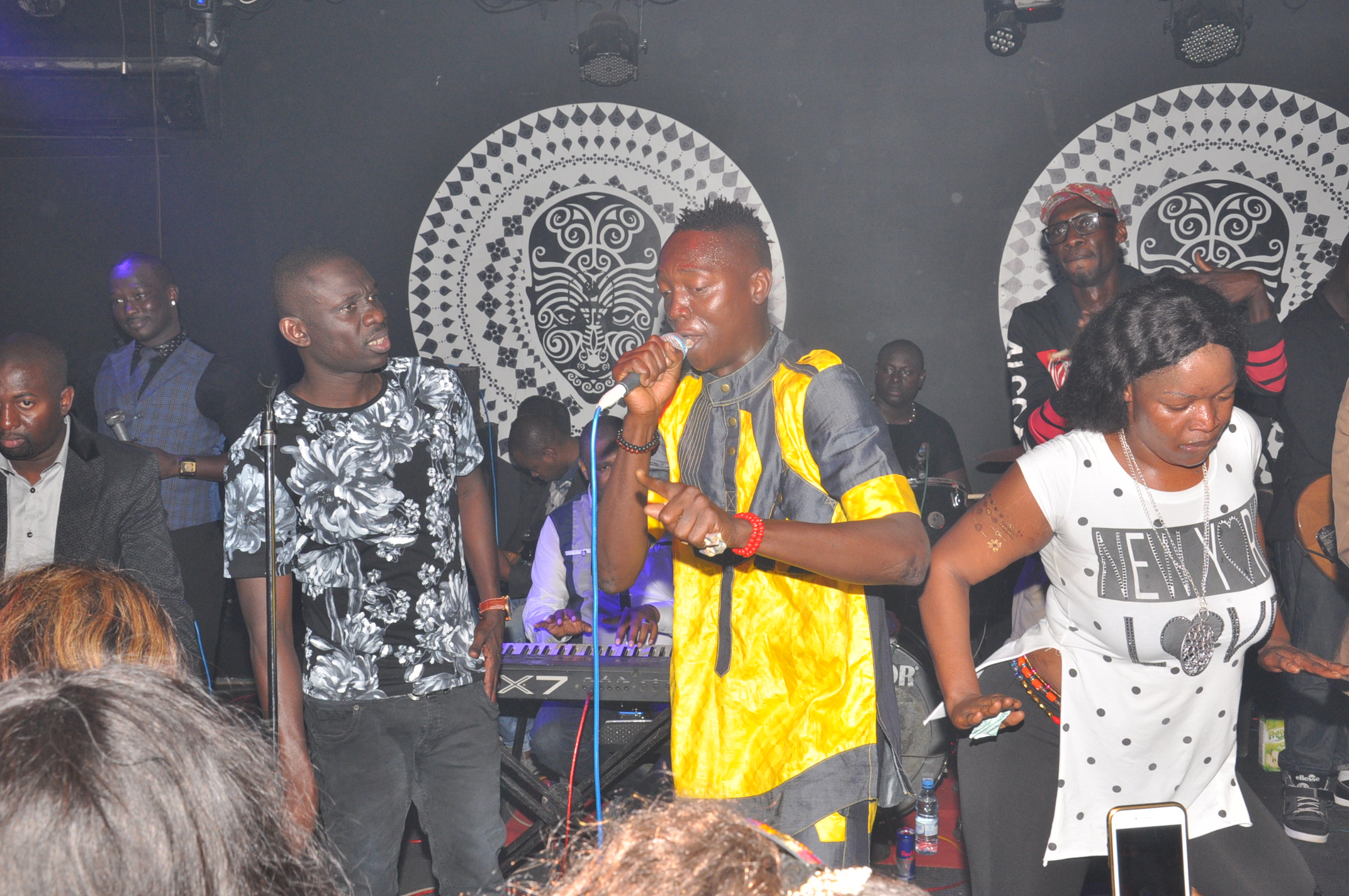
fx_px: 1460
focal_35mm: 39
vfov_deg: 34.1
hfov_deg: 49.6
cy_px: 448
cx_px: 674
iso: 640
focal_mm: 26
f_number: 8
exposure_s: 1/100
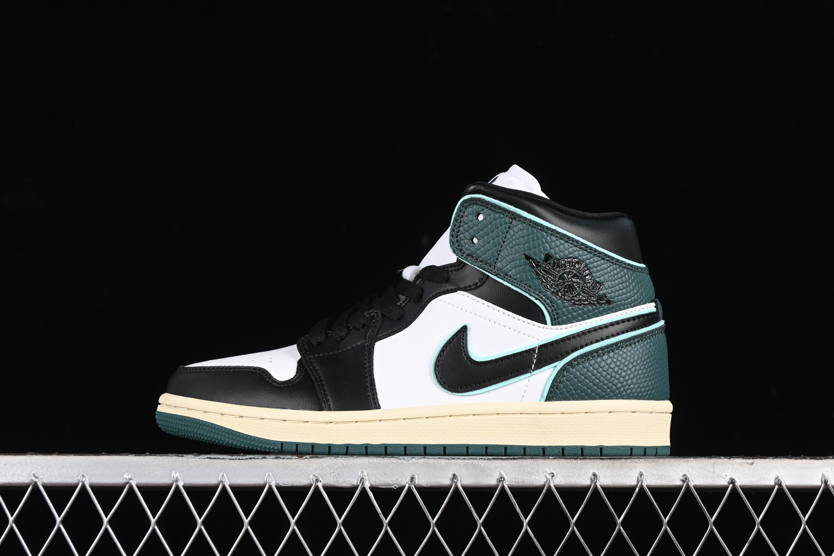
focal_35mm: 76
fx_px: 1761
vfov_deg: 18.0
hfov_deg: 26.6
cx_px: 422
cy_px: 279
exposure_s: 1/60
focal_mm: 50
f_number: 7.1
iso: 160
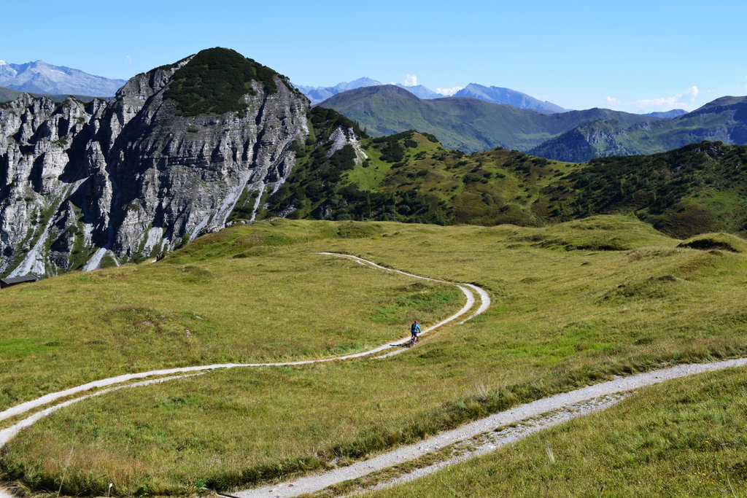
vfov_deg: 34.2
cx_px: 374
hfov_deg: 49.5
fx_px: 809
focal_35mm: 39
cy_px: 249
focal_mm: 26
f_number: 7.1
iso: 100
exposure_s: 1/200
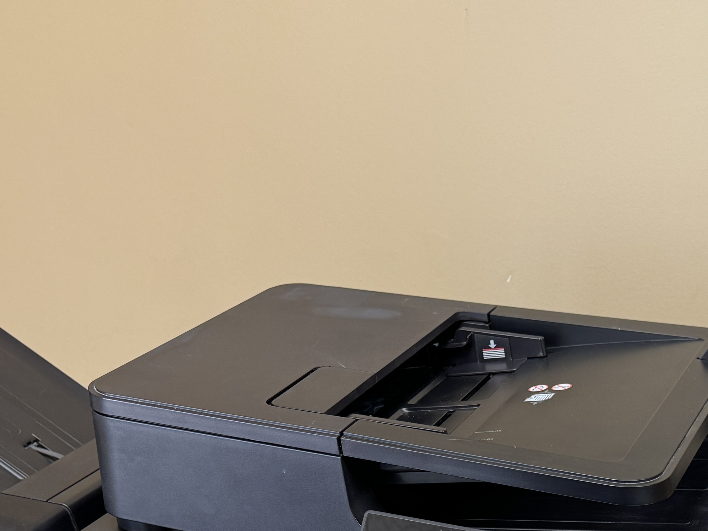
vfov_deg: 22.4
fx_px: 1248
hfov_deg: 31.6
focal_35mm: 61
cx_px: 406
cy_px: 610
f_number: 1.78
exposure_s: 1/60
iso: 125
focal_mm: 6.86
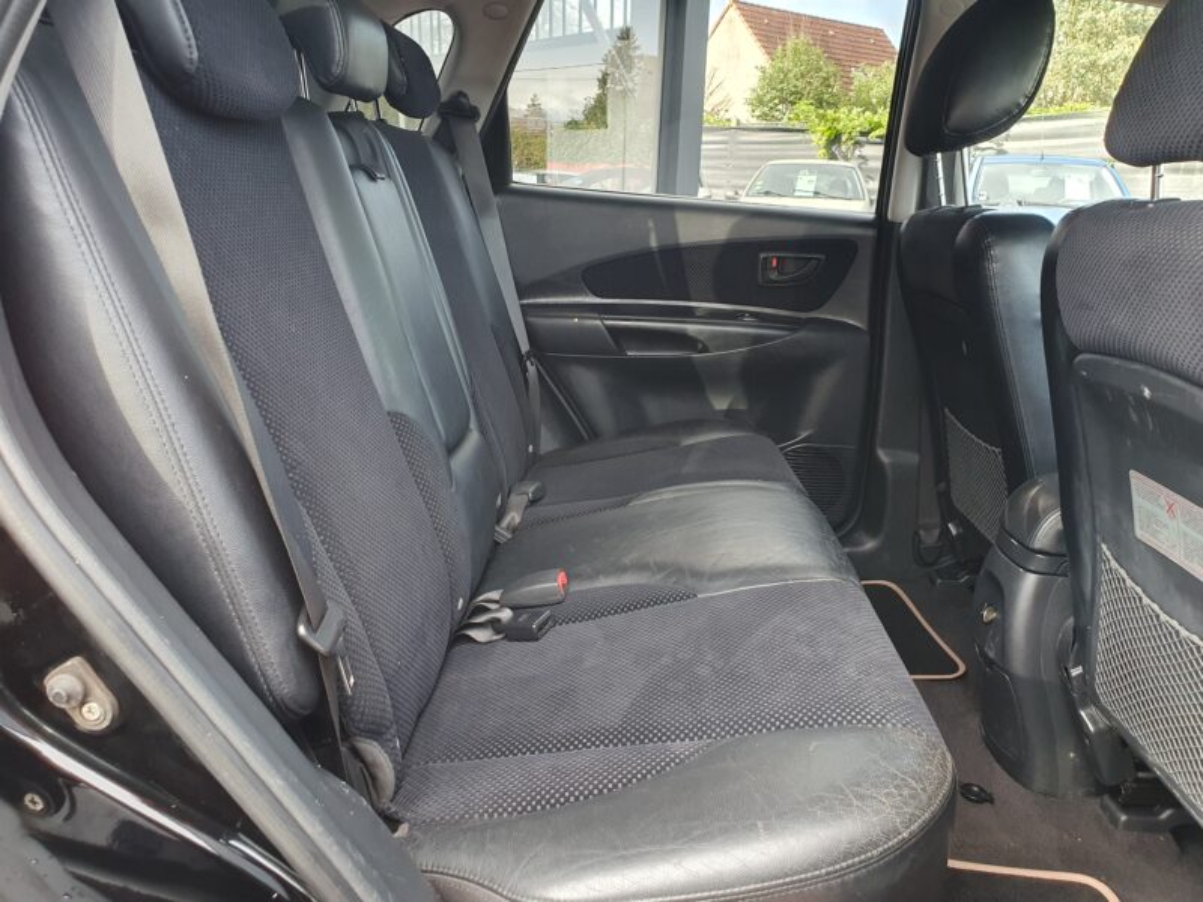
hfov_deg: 67.3
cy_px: 451
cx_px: 602
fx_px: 904
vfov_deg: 53.1
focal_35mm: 26
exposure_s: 1/100
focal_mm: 4.32
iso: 160
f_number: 2.4
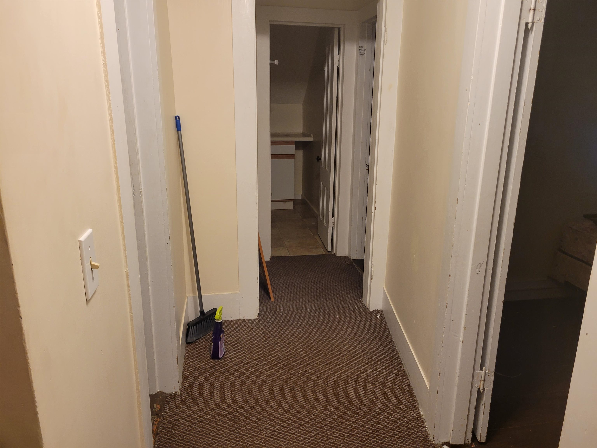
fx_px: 448
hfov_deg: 67.3
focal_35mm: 26
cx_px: 298
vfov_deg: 53.1
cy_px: 224
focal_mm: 5.4
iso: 200
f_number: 1.8
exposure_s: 1/40
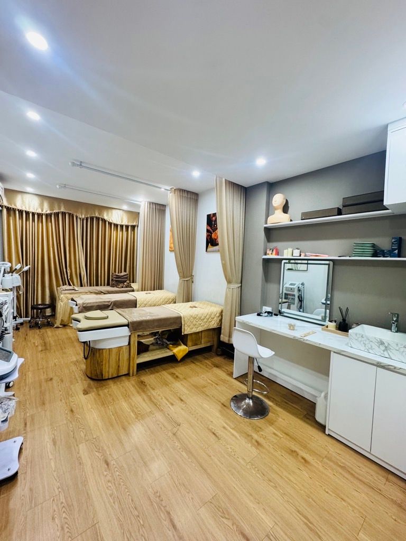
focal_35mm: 14
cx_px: 203
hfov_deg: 85.7
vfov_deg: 102.1
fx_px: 219
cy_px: 270
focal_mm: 2.22
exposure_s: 1/100
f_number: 2.2
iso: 250
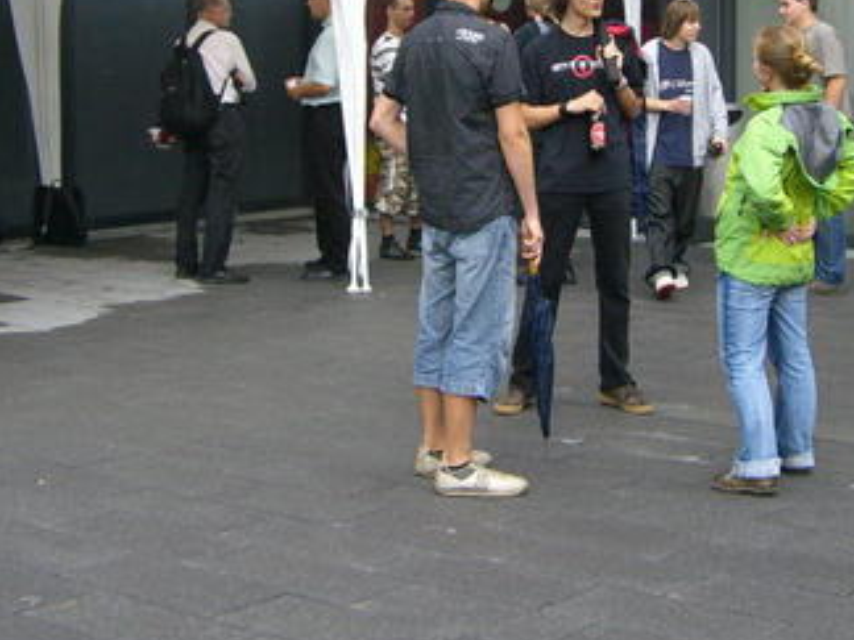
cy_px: 90
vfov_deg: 19.4
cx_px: 540
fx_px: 1850
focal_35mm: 75
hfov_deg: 25.9
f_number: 2.7
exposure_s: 1/60
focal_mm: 6.2
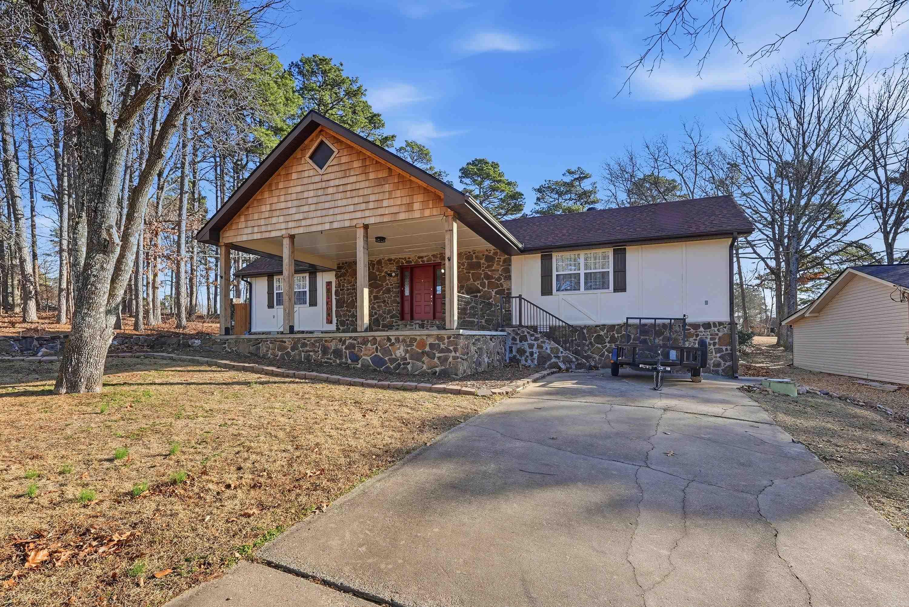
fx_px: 404
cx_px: 454
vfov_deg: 73.8
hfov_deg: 96.7
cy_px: 304
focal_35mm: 16
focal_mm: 16
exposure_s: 1/640
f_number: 9
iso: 250
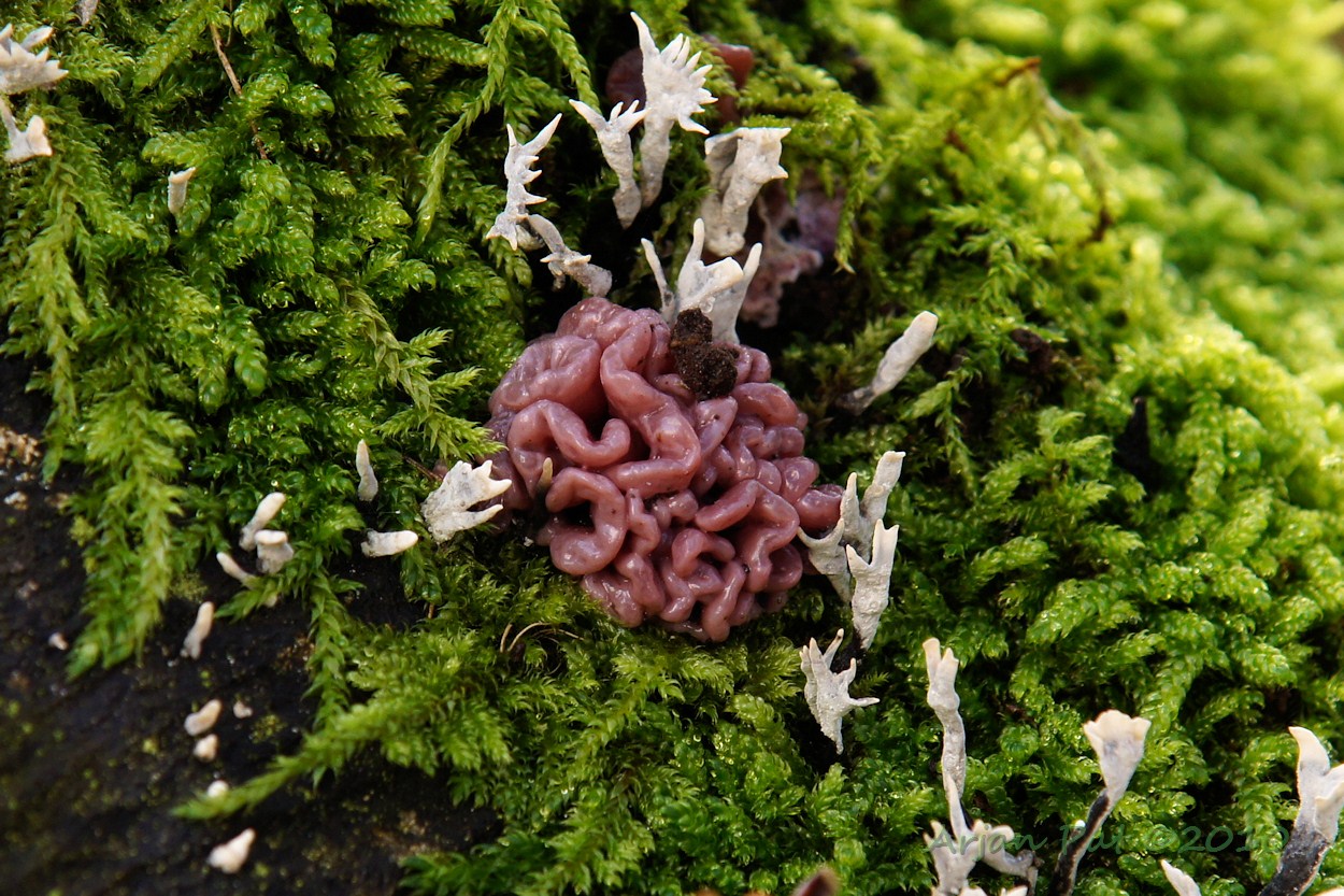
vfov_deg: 8.7
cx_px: 672
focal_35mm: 158
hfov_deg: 13.0
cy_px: 448
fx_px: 5879
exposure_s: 1/25
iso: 200
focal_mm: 105
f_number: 8
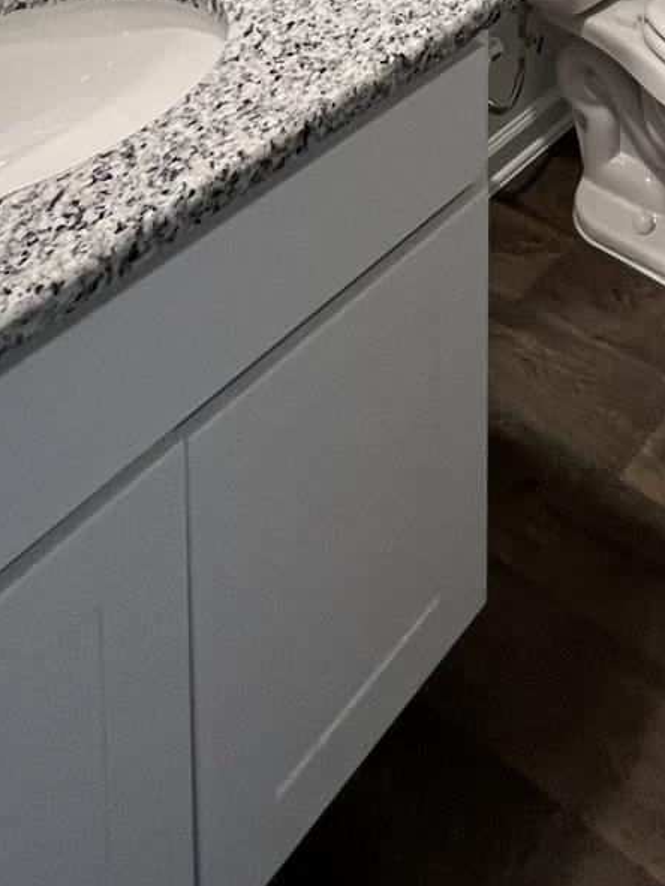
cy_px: -465
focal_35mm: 45
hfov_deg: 29.6
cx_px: 692
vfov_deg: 27.6
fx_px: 1153
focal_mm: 1.57
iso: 200
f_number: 1.8
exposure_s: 1/60
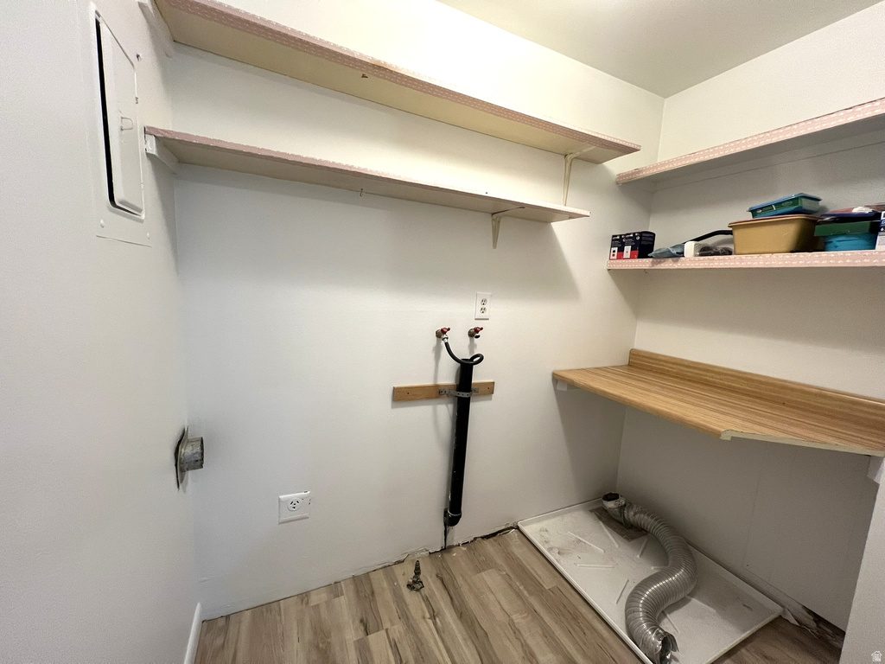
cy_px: 332
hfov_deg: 106.2
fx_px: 332
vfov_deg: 89.9
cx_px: 442
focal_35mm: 13
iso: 200
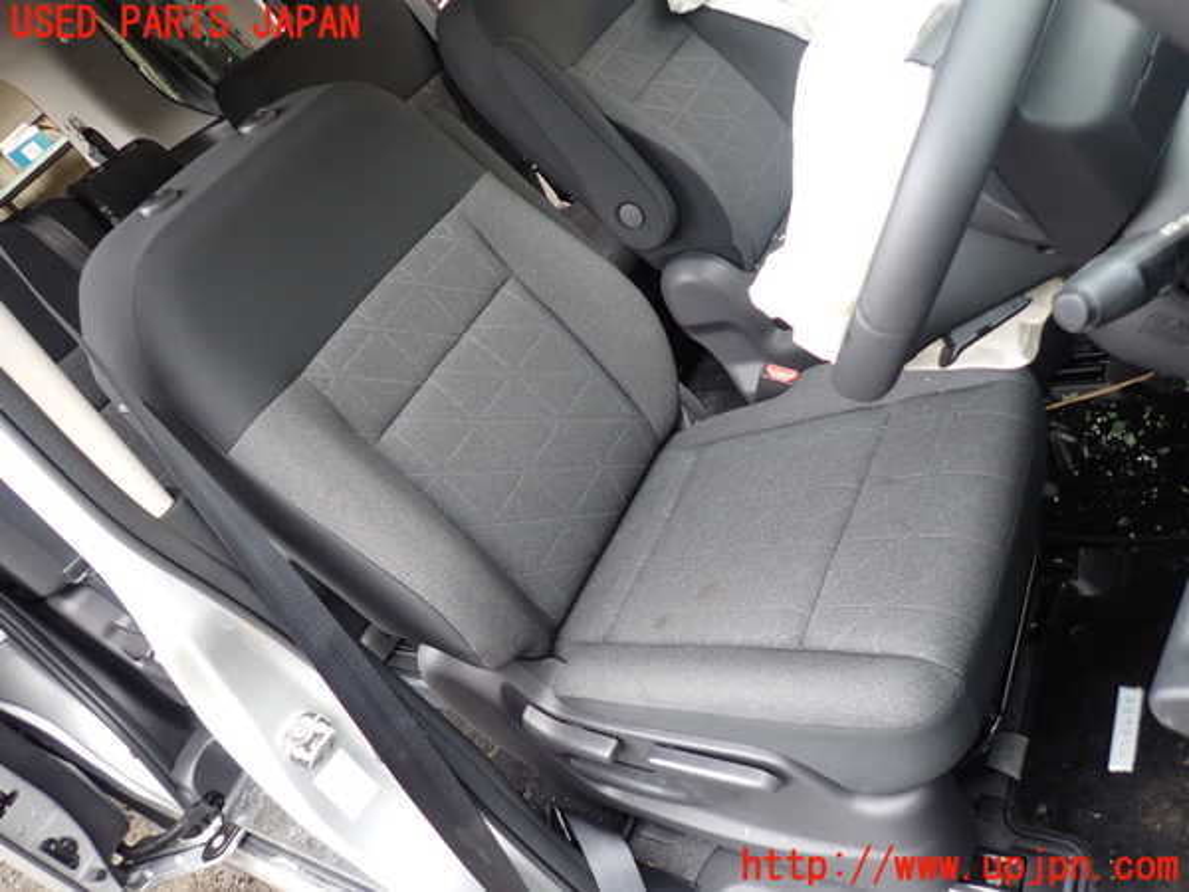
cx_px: 594
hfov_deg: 69.4
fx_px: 859
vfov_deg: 54.9
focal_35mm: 25
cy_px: 446
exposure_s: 1/50
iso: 200
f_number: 2
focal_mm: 4.5
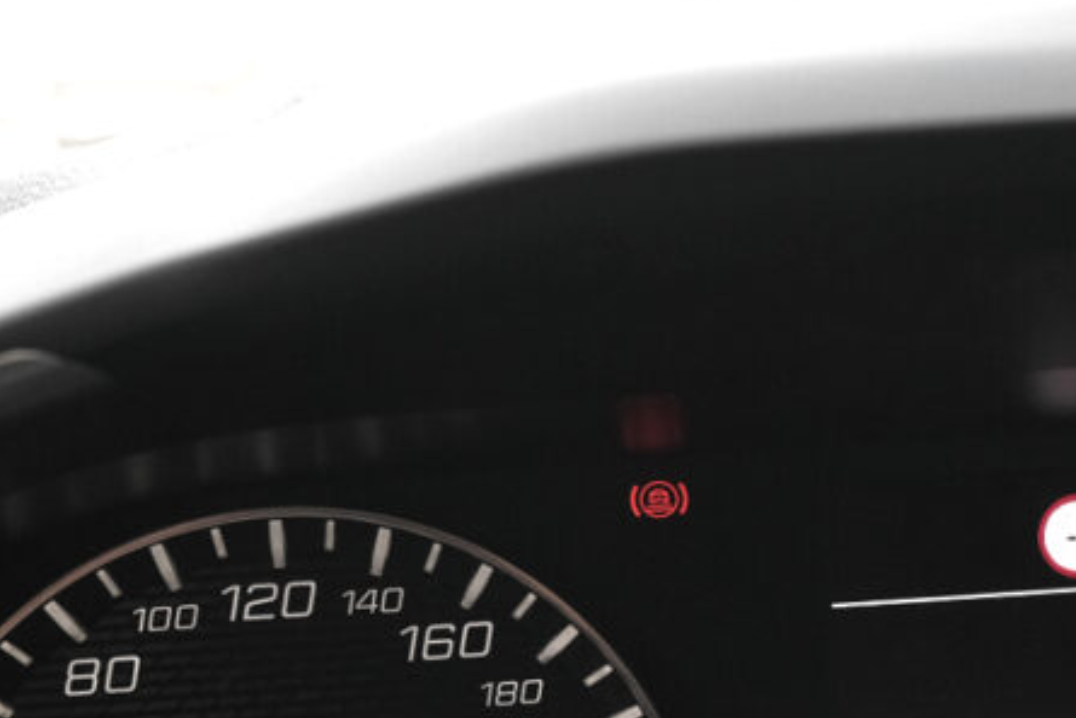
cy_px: 809
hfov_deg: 20.0
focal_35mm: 99
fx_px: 2960
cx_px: 1081
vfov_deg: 13.5
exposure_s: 1/250
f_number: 9
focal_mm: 28.8
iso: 2000
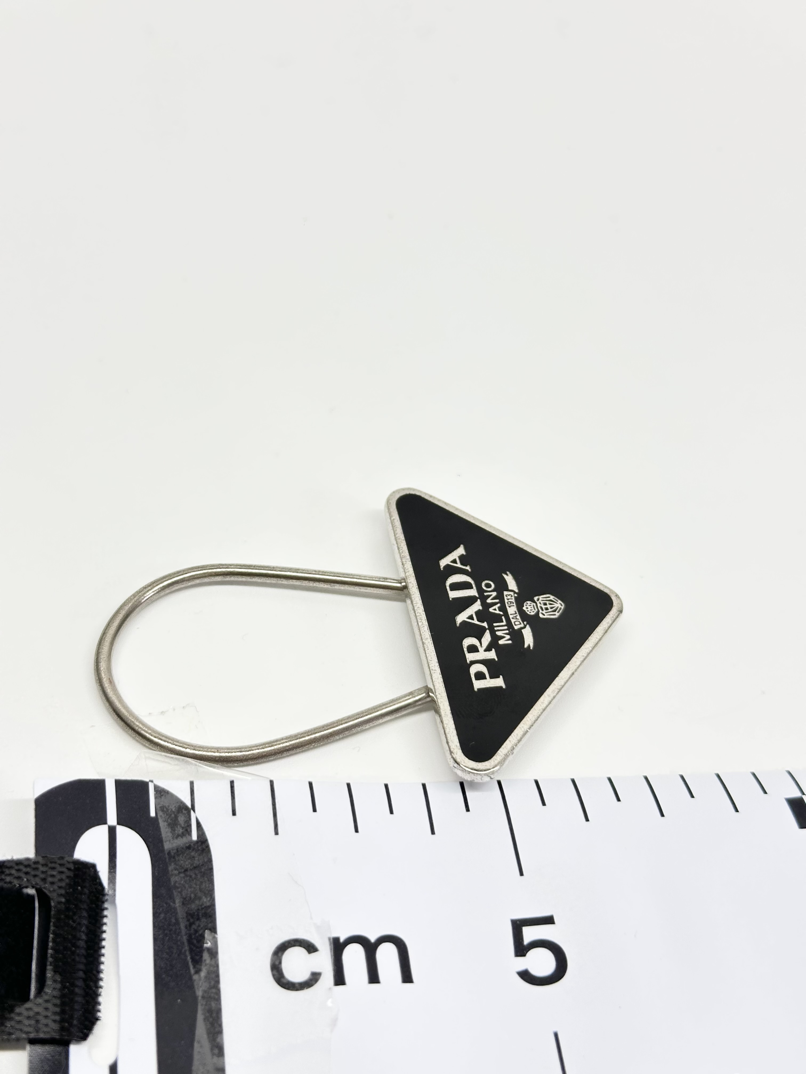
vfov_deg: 39.7
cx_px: 403
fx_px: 1490
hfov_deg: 30.3
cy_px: 537
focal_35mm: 48
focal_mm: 6.86
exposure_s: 1/50
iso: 50
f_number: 1.78
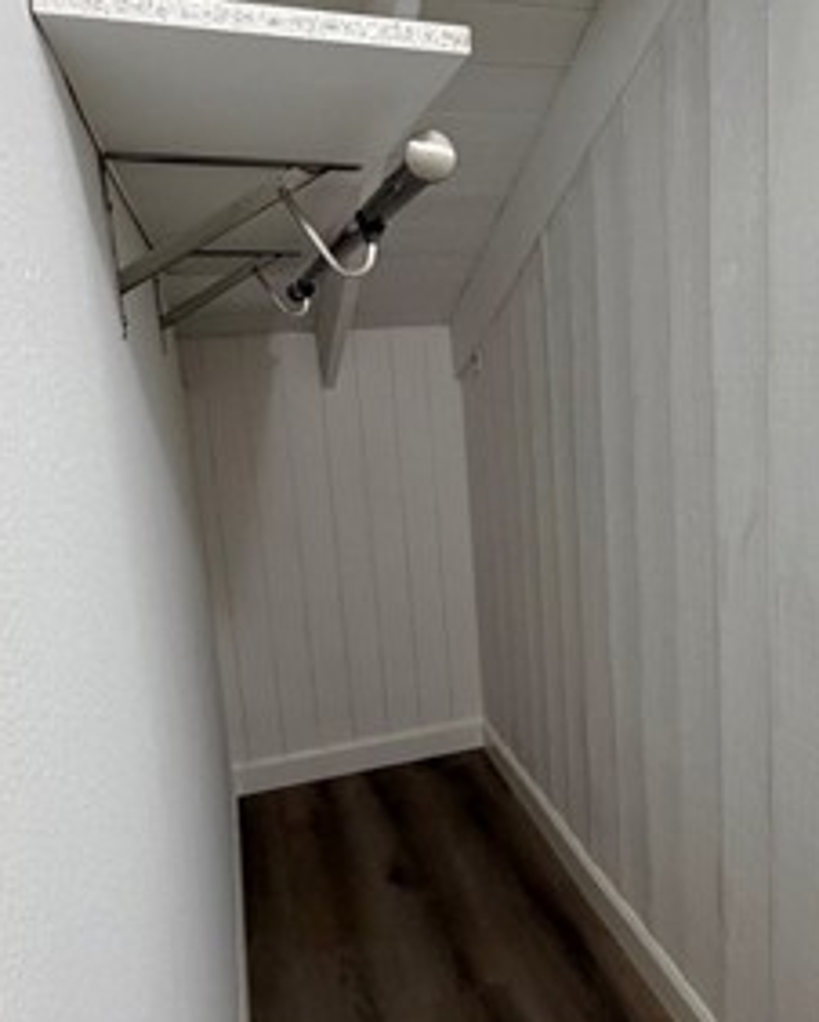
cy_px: 544
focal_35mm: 31
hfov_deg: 45.7
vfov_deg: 57.1
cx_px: 605
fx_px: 938
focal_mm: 2.22
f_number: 2.2
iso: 160
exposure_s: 1/60
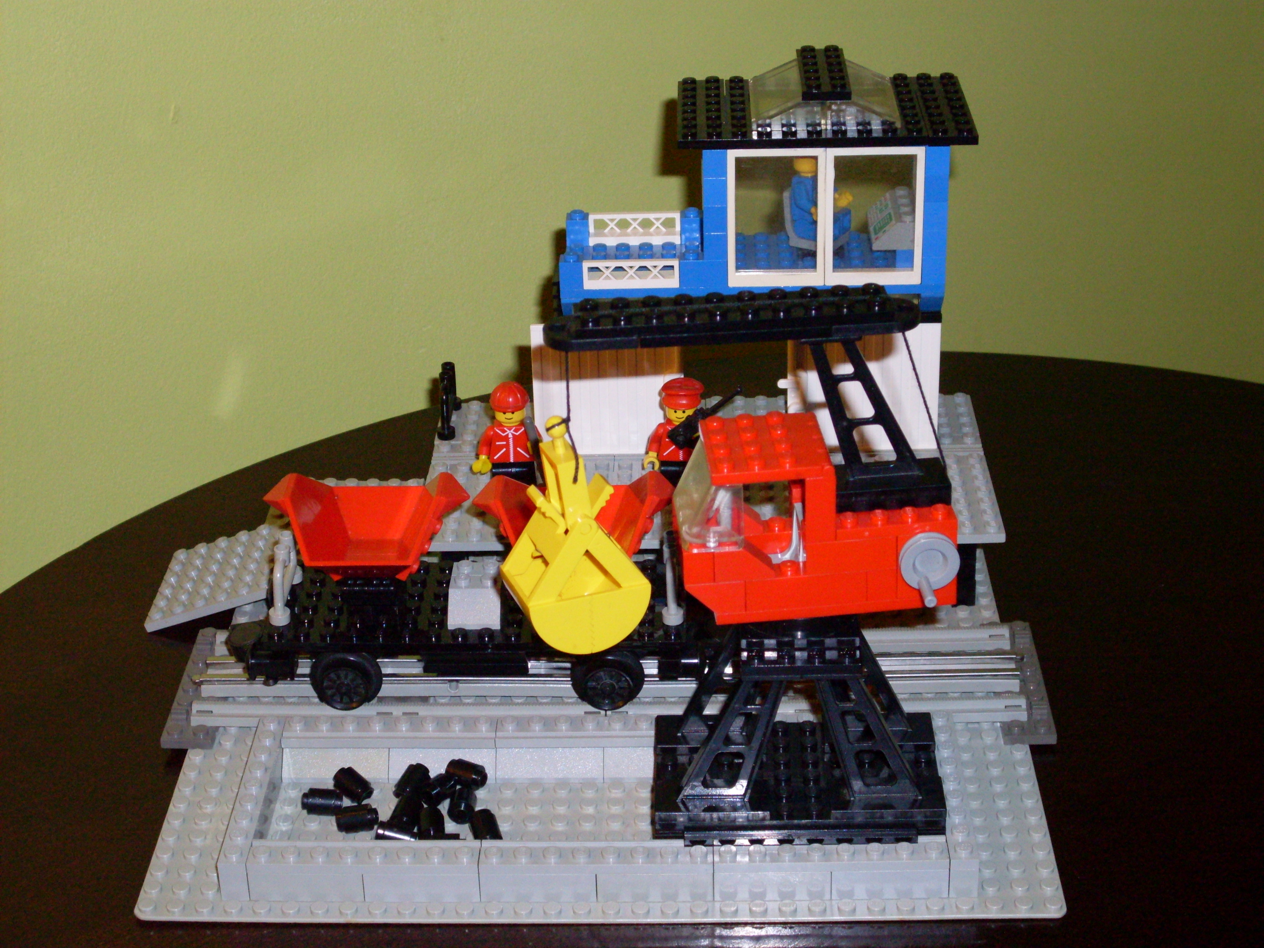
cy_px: 474
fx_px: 2593
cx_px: 632
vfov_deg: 20.7
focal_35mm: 71
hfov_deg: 27.4
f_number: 3.7
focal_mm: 11.7
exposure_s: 1/45
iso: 200
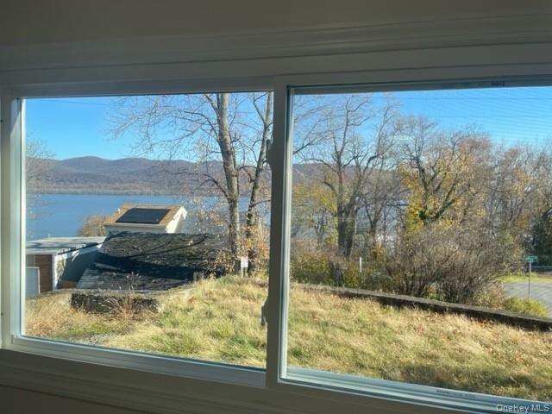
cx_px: 276
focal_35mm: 26
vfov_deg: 53.1
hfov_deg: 67.3
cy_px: 207
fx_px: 415
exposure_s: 1/556
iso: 32
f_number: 1.6
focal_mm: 4.2
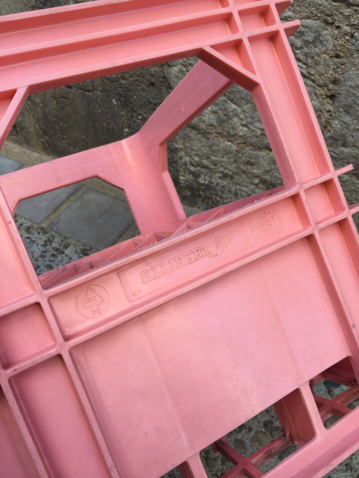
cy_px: 239
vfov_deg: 61.7
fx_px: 401
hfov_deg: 48.2
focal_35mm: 29
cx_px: 180
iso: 25
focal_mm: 4.15
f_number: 2.2
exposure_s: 1/100
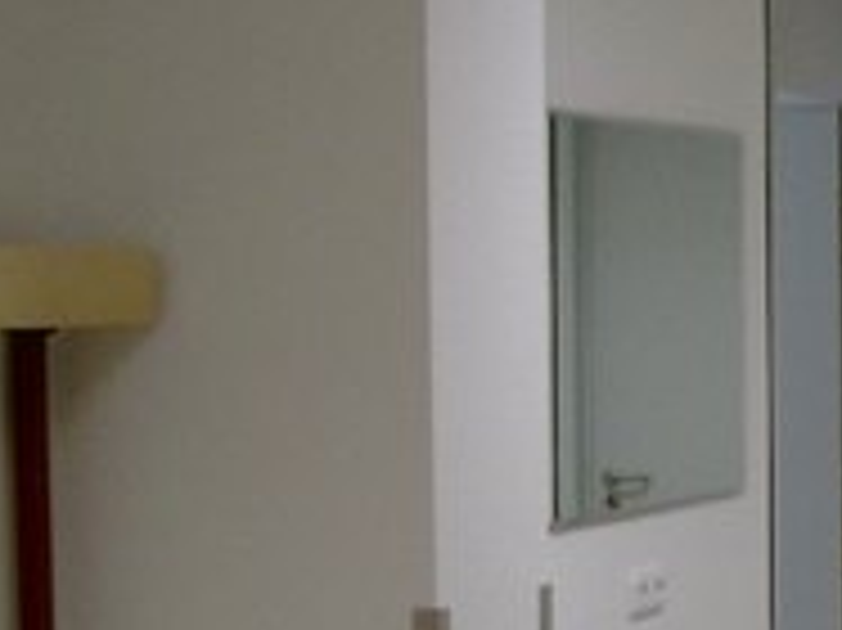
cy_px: 500
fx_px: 2893
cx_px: 955
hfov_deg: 16.0
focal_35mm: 119
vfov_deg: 12.4
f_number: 2.6
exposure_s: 1/100
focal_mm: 7.6
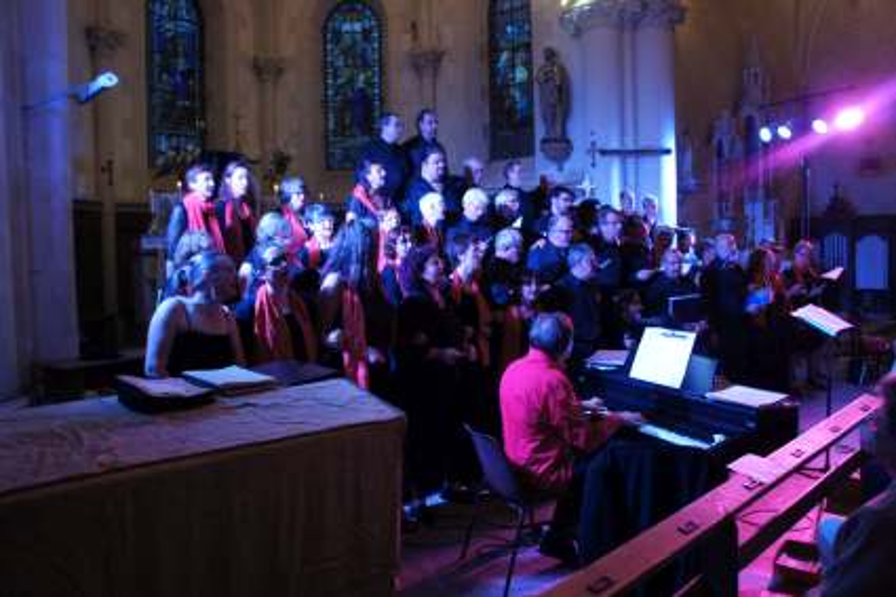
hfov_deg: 67.4
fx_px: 672
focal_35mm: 27
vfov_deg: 47.9
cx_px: 448
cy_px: 298
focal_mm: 18
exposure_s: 1/30
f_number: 3.5
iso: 500
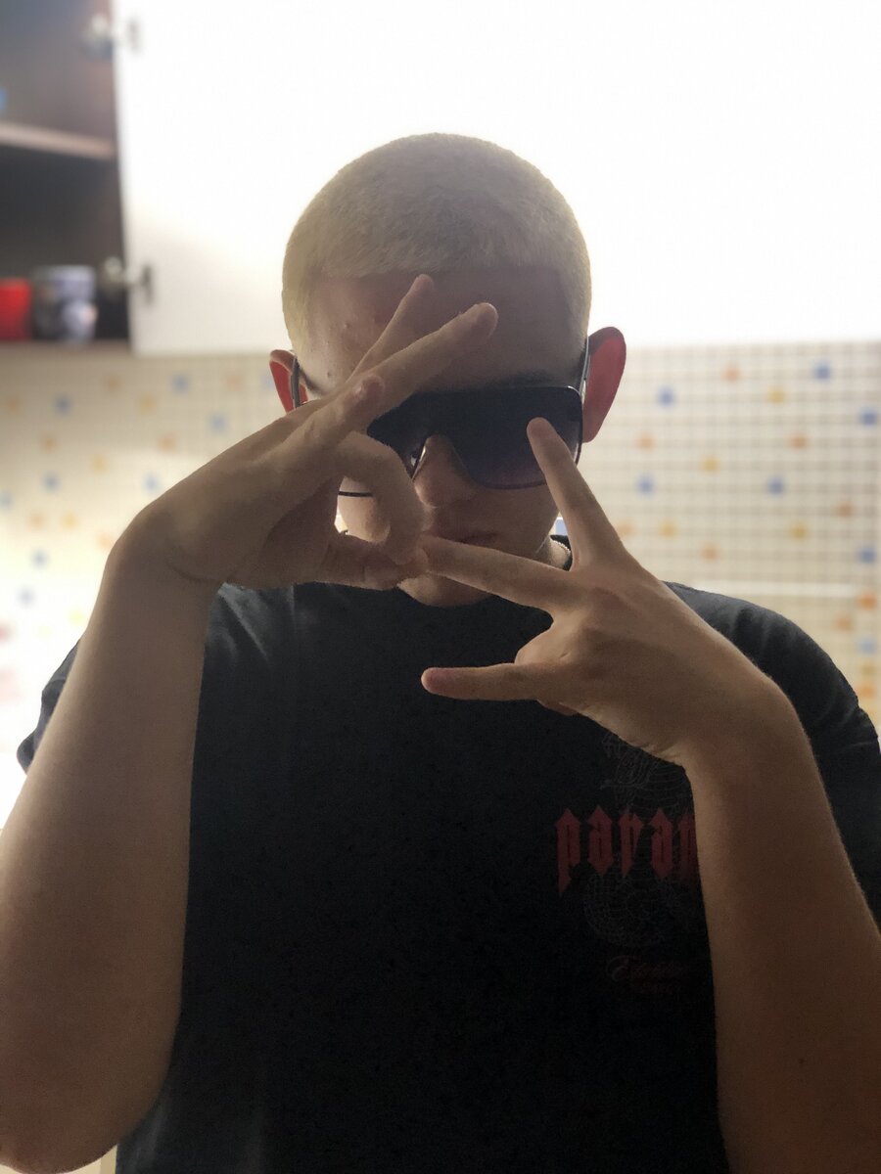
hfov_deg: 28.0
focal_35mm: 52
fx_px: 1765
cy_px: 587
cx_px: 440
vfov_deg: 36.8
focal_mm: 6
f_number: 2.4
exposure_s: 1/24
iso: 125
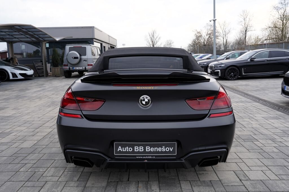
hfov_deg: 63.7
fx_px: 233
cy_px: 96
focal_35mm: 29
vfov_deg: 44.9
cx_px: 144
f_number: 6.3
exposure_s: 1/160
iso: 100
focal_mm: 29
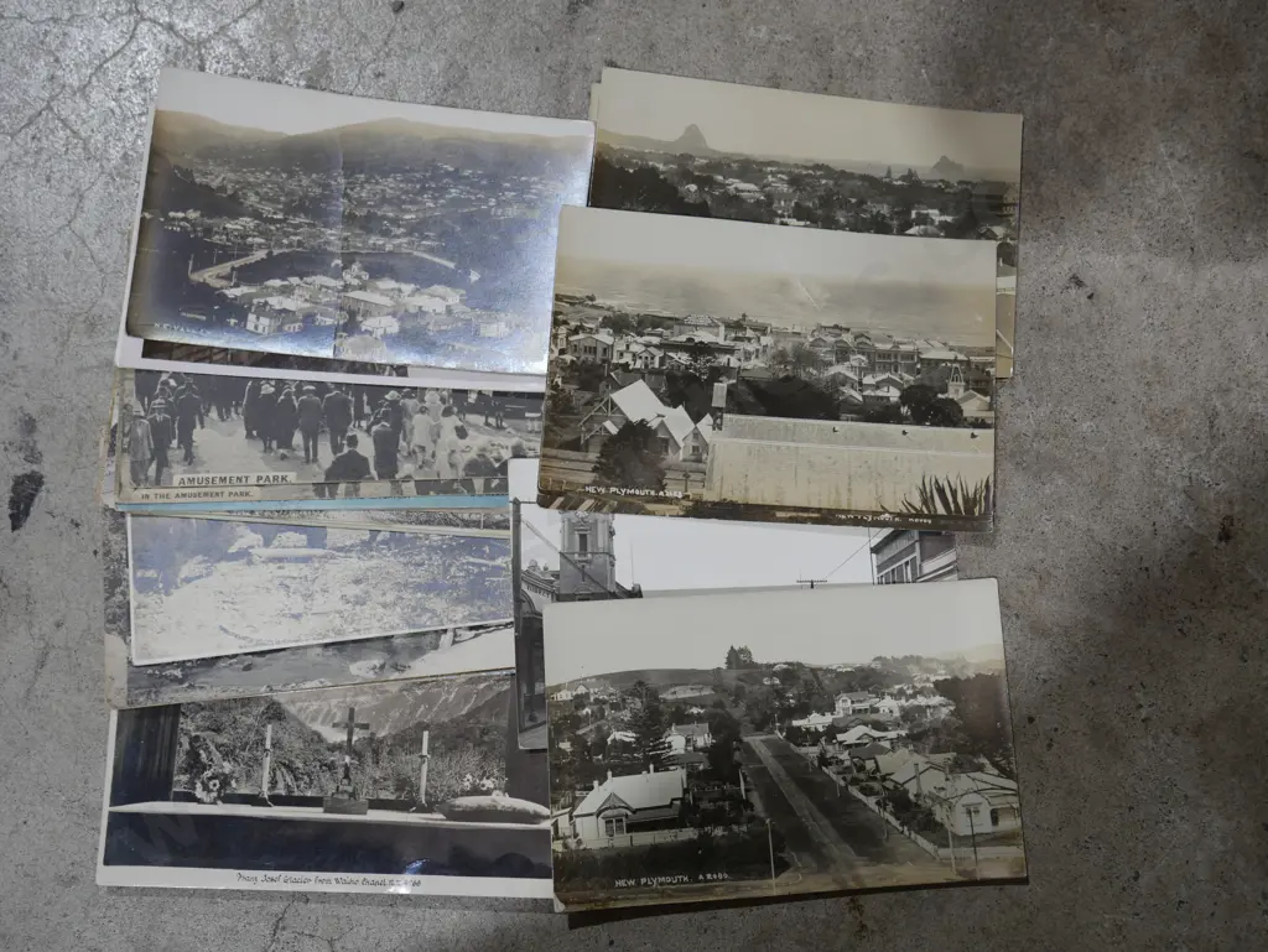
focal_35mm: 42
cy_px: 476
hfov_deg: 44.8
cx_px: 634
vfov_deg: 34.4
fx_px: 1539
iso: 200
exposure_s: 1/60
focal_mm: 21
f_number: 4.6
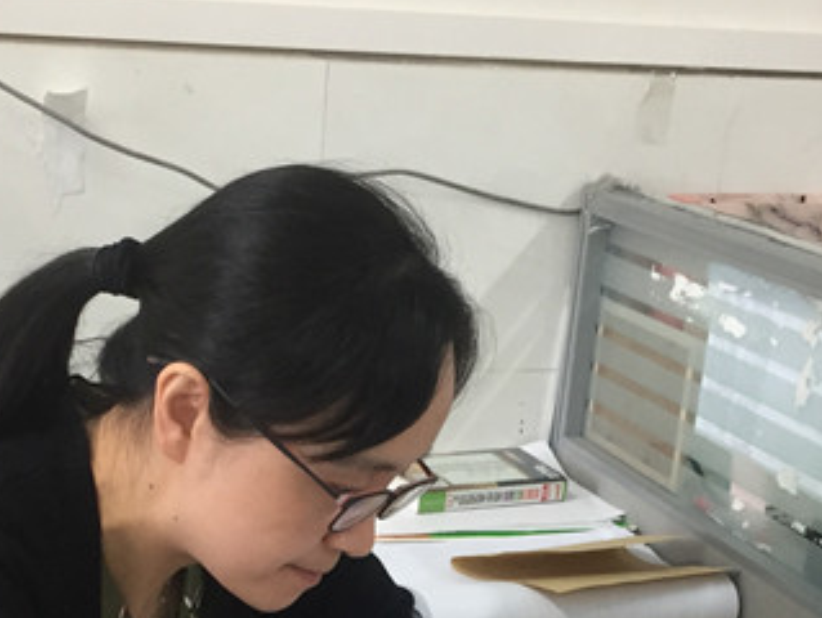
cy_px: 680
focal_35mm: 69
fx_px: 1640
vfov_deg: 20.4
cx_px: 322
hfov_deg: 28.1
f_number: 2.2
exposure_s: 1/33
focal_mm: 4.15
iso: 64
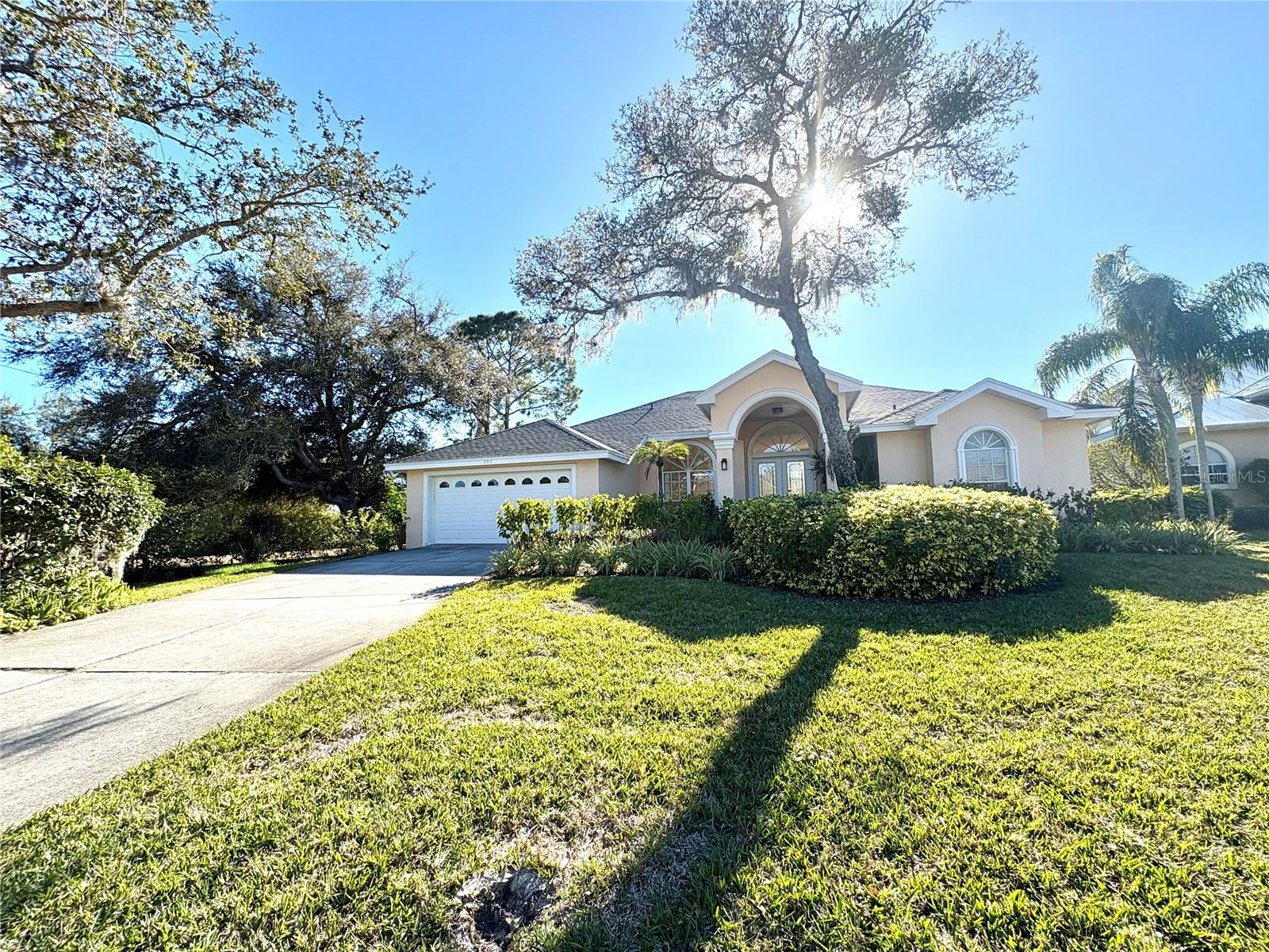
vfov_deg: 85.7
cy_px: 476
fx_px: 513
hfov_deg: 102.1
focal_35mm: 14
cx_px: 634
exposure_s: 1/1078
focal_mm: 2.22
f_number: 2.2
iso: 50
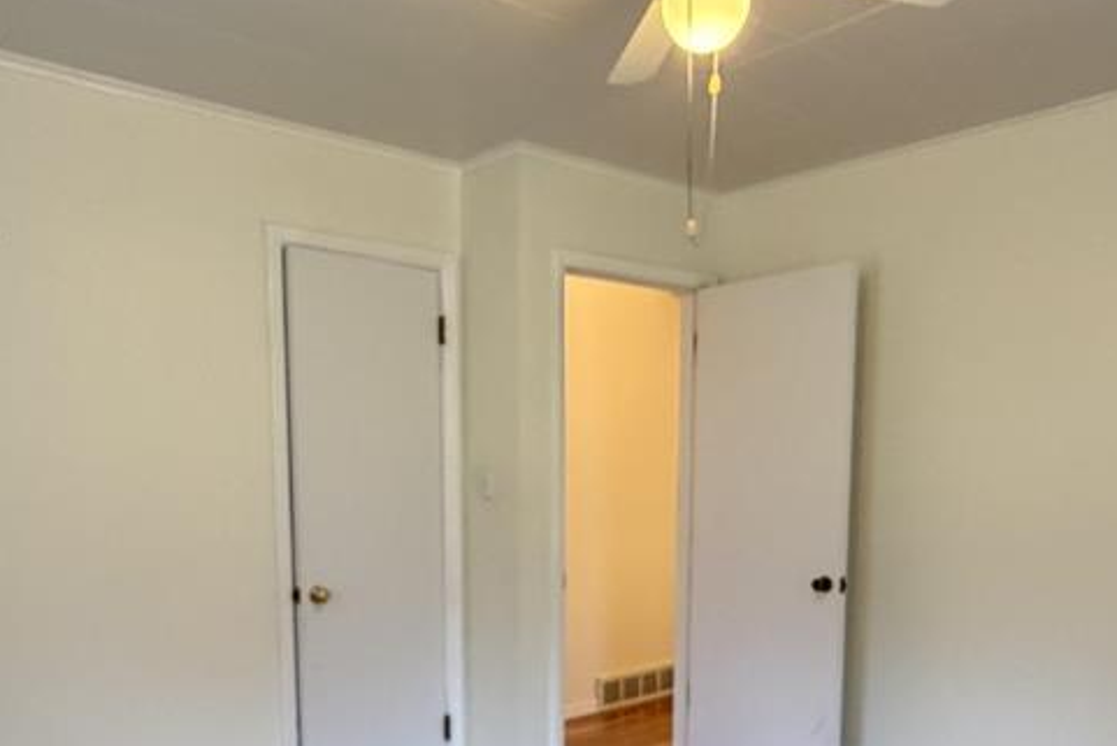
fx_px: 962
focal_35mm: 31
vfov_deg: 41.0
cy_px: 567
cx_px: 550
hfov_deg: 60.3
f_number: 2.2
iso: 500
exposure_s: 1/60
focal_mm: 2.22
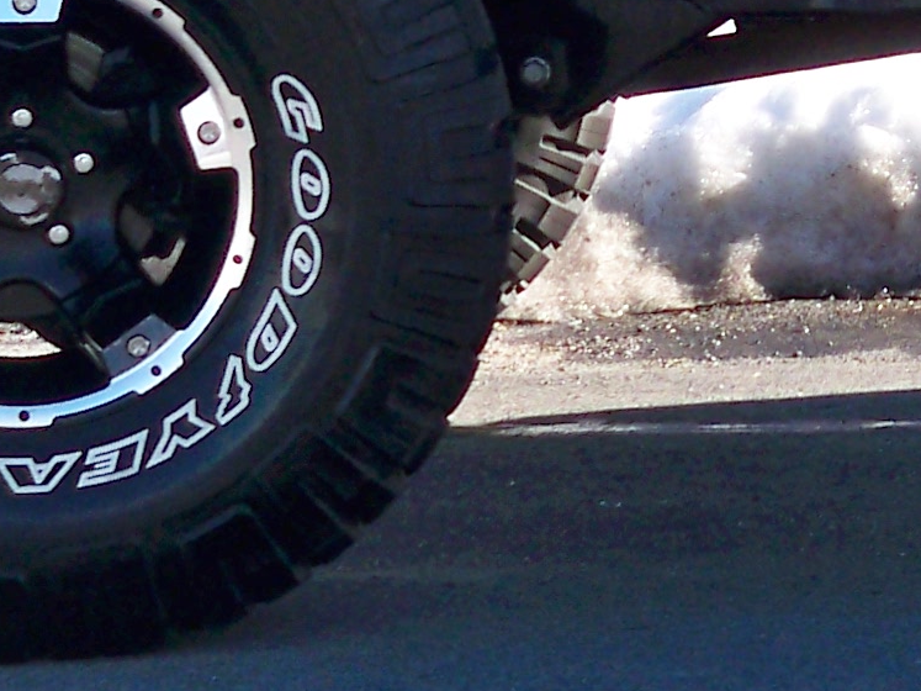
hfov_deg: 11.2
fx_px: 4549
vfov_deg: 8.6
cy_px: -204
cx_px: 1298
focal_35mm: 171
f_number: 3.1
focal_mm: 6.3
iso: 80
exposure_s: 1/400
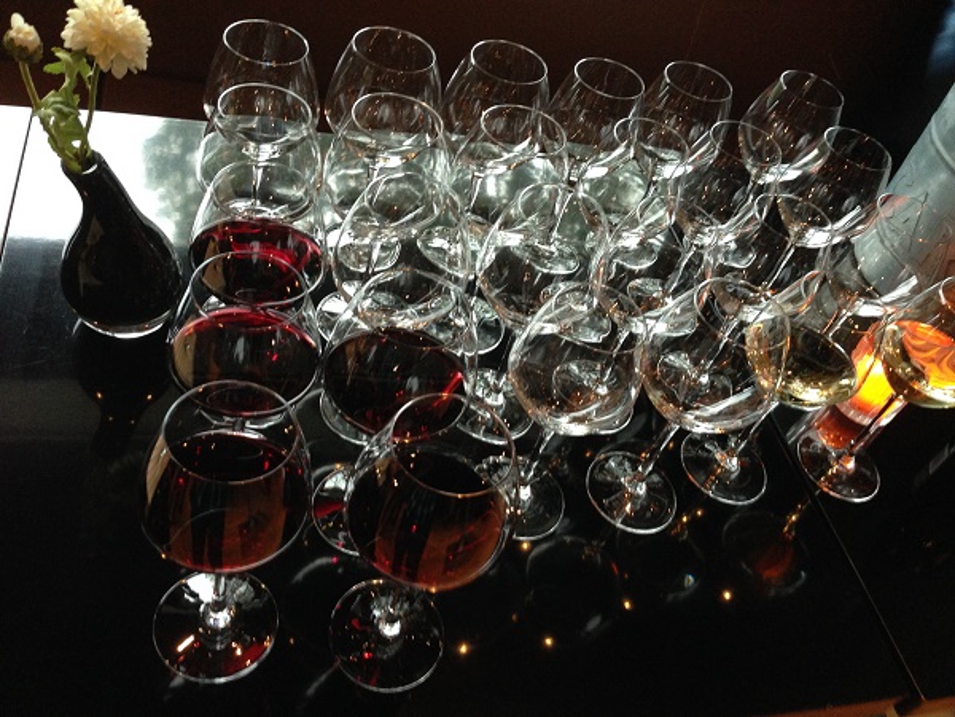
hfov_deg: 55.4
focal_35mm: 33
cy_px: 358
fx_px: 910
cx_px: 478
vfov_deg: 42.9
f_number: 2.4
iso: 250
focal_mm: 4.12
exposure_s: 1/20
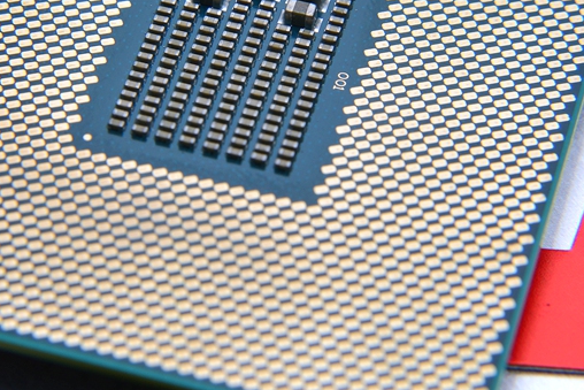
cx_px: 262
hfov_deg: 17.3
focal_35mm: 118
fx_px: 1915
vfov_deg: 11.6
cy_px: 103
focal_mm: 50
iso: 250
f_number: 16
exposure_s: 1/100
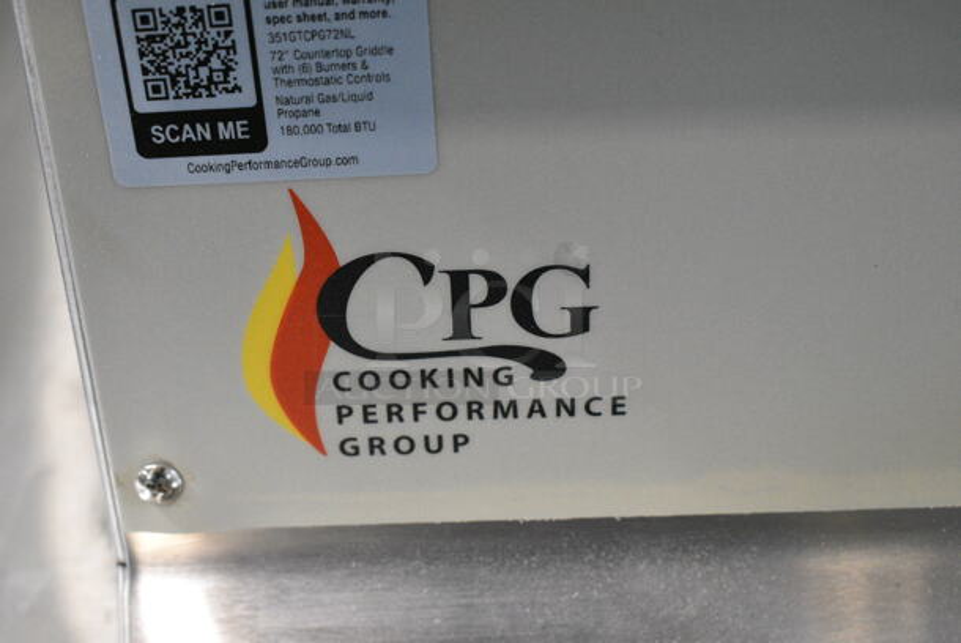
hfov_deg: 35.0
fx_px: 1523
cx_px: 480
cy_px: 322
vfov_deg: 23.8
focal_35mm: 57
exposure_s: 1/250
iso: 6400
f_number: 8
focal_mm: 38
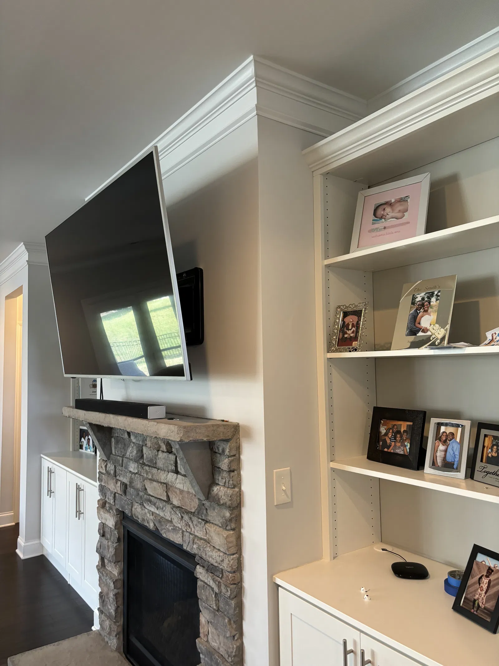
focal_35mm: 26
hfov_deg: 53.1
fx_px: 500
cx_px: 250
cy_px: 333
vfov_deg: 67.3
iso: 200
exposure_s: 1/60
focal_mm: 5.96
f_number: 1.6
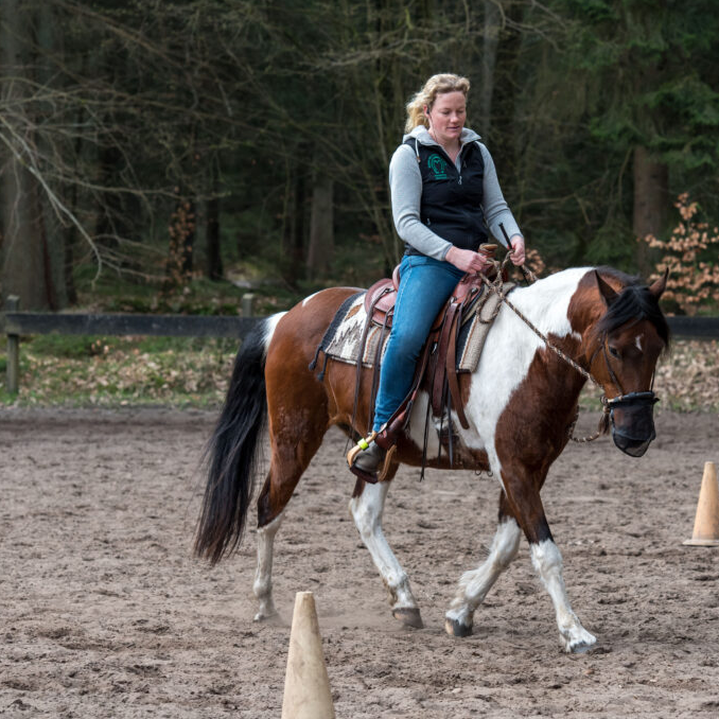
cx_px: 489
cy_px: 361
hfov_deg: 11.7
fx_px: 3501
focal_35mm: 149
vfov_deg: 11.7
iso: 500
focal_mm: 116
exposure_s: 1/500
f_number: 5
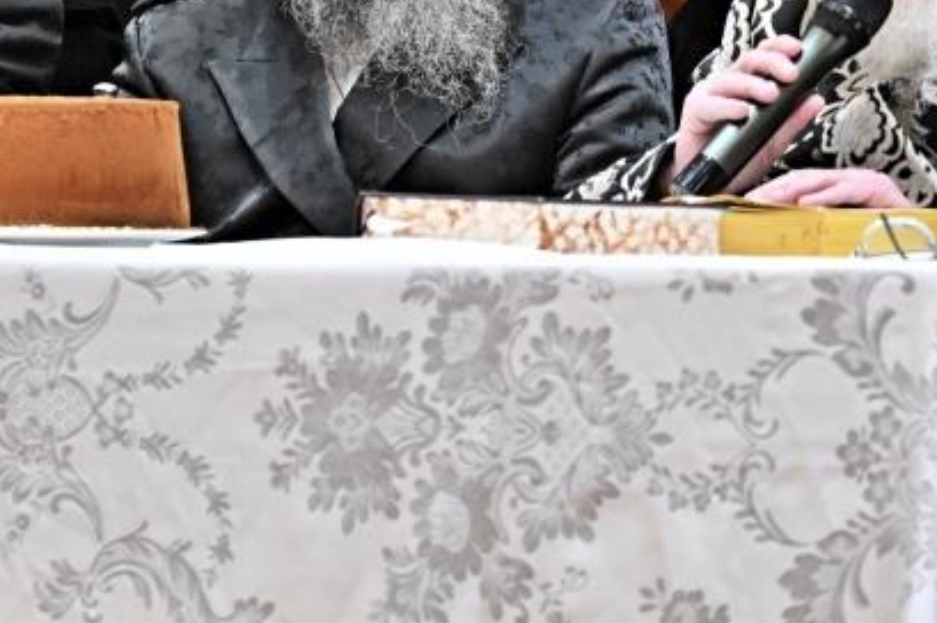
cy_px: -92
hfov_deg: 4.6
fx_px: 11729
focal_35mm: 451
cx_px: 891
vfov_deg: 3.0
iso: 1600
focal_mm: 120
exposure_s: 1/200
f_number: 4
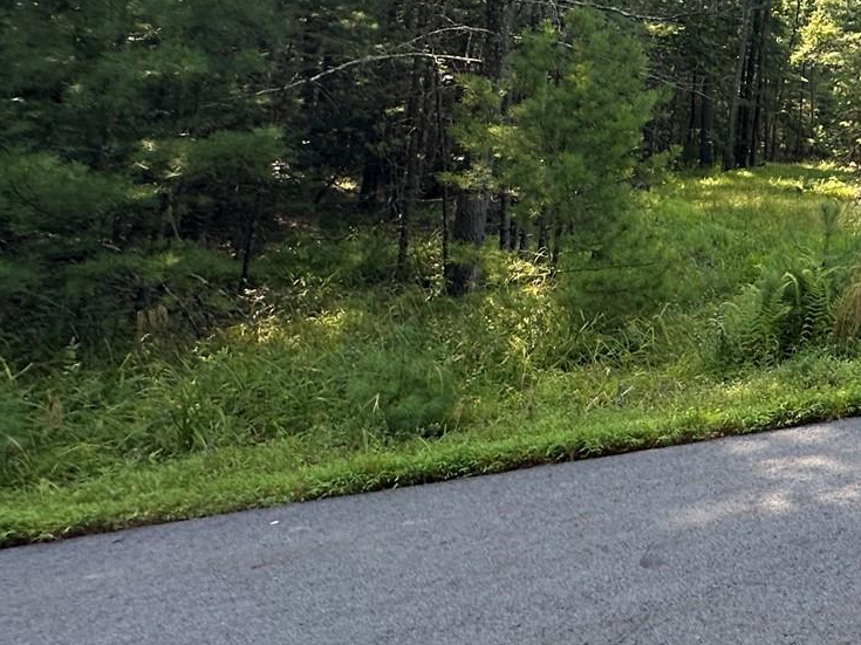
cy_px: -4
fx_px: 970
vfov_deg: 33.6
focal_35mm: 39
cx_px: 1118
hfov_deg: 34.2
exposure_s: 1/195
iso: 40
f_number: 2.2
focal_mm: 2.22
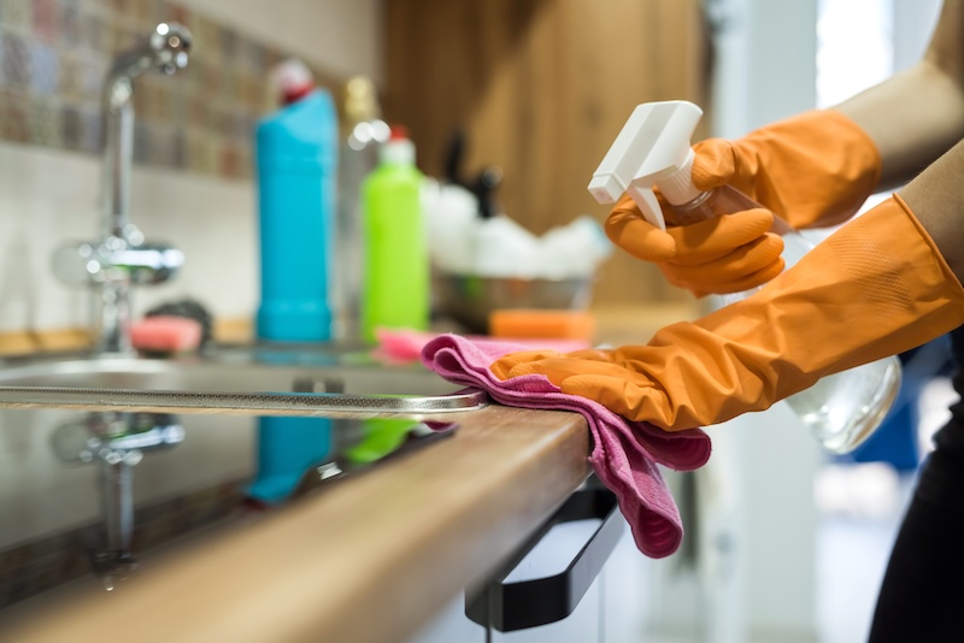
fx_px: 1339
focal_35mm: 50
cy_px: 322
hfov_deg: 39.6
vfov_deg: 27.0
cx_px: 482
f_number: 2.2
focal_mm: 50
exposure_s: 1/160
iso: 400
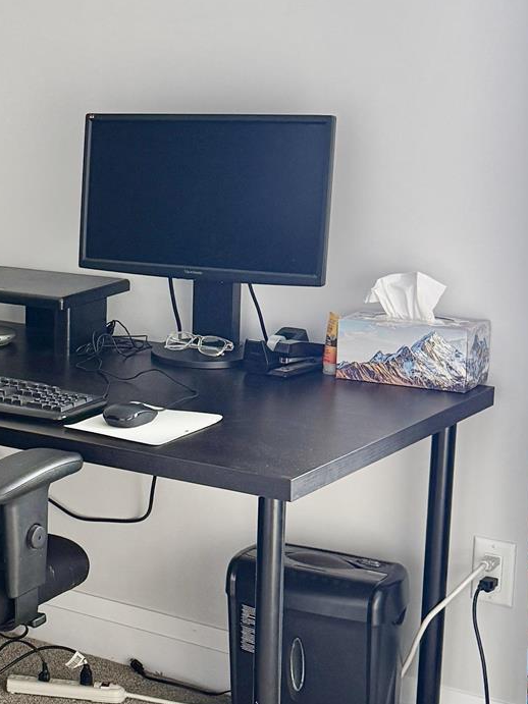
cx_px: -143
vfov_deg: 24.4
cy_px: 336
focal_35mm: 80
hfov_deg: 17.4
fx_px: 1627
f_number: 1.78
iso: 200
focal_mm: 6.76
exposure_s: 1/120
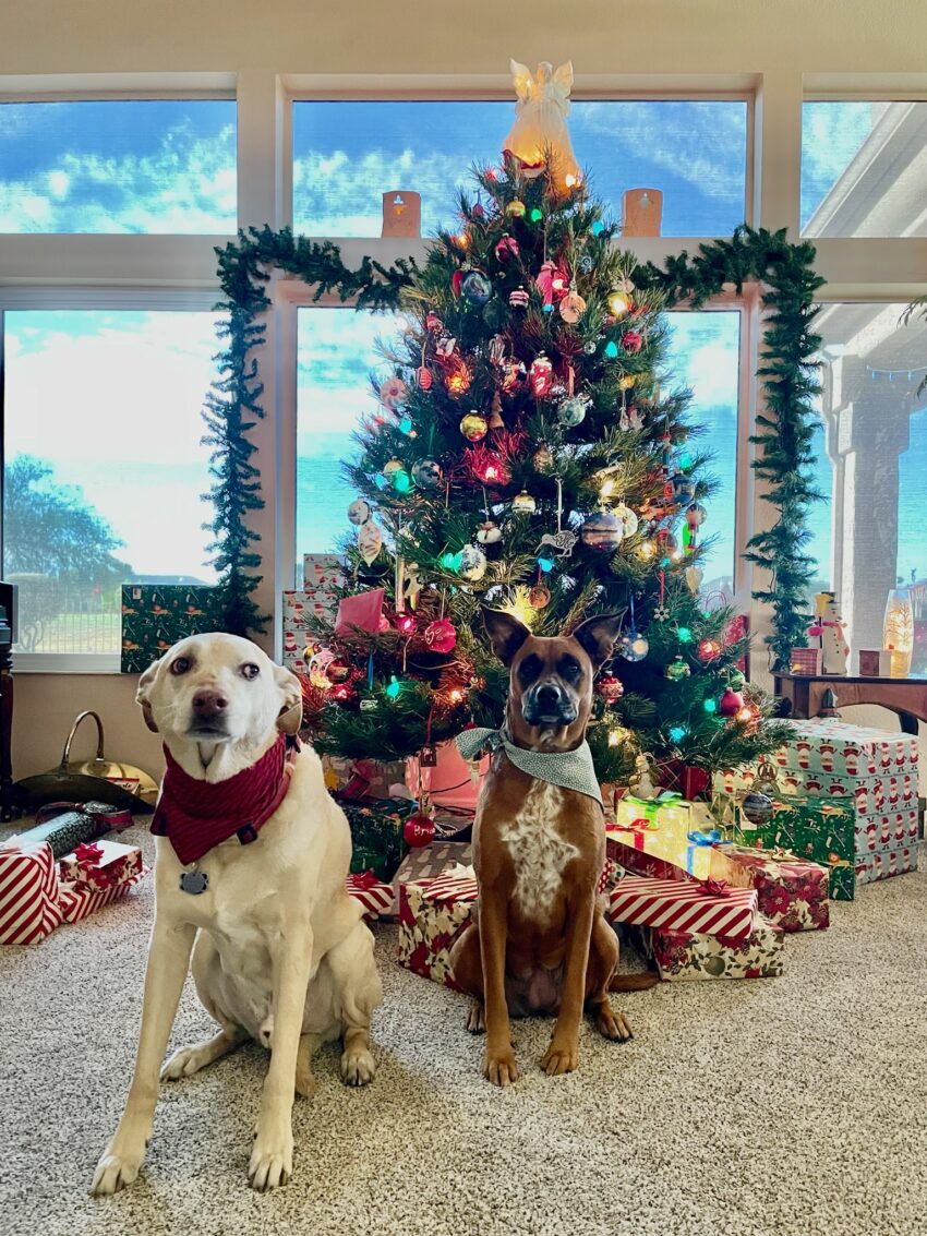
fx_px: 928
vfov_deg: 67.3
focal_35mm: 26
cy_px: 618
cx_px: 464
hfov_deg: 53.1
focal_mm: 4.2
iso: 500
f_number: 1.6
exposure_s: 1/40
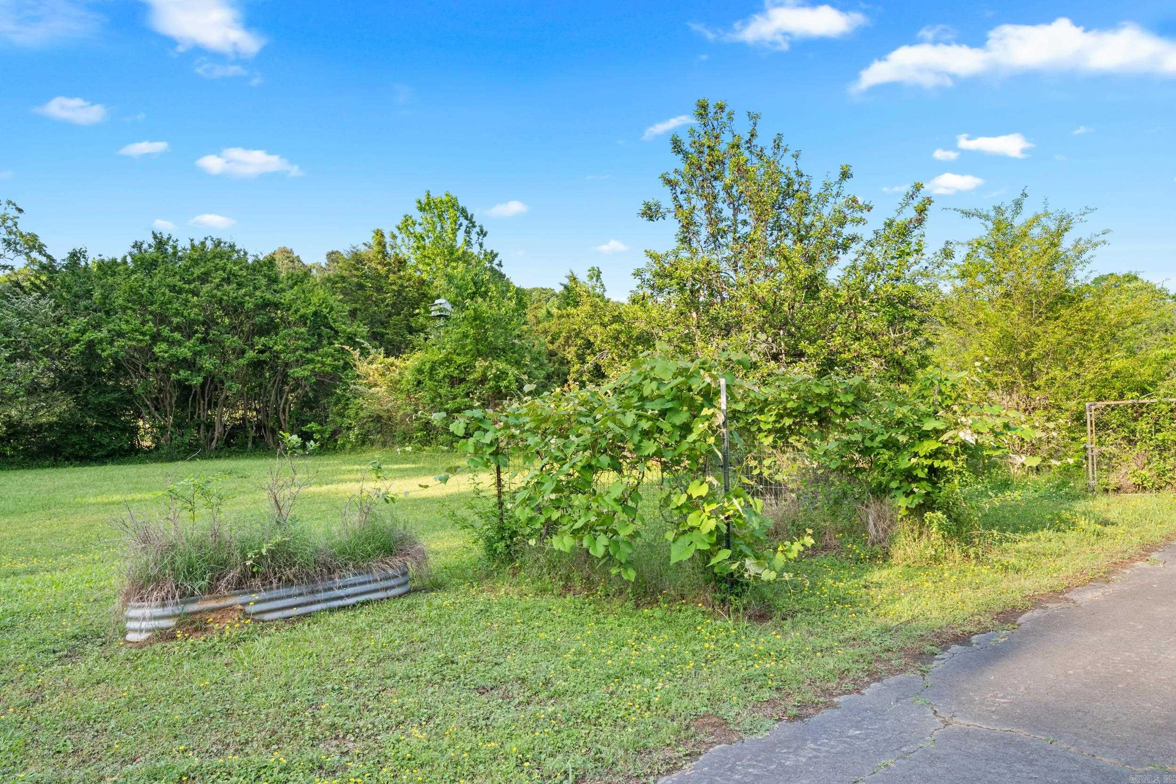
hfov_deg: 75.5
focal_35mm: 23
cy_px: 392
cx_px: 588
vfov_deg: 54.6
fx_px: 759
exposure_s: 1/125
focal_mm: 15.5
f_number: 7.1
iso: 400
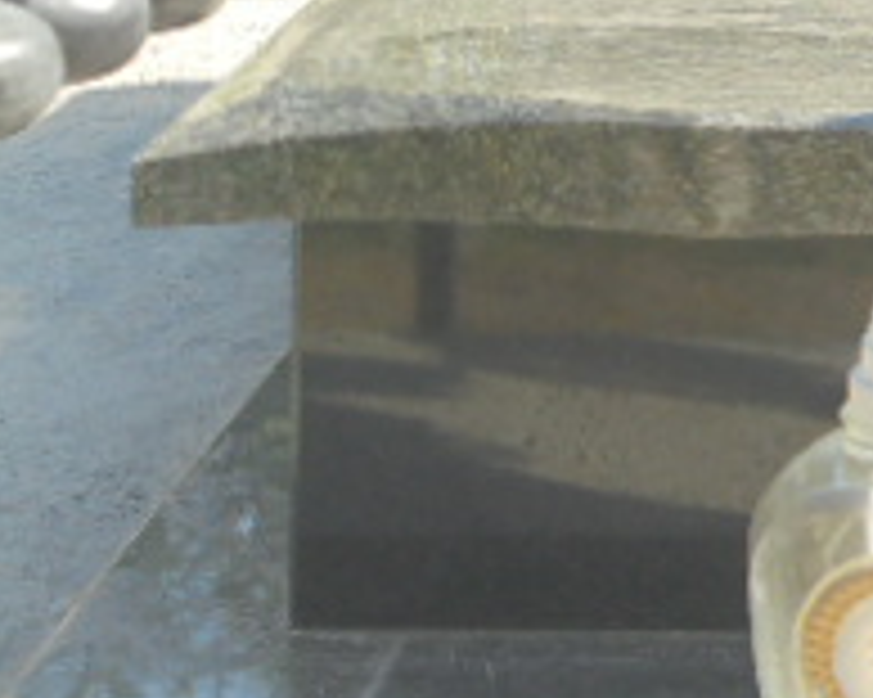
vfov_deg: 9.6
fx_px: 4080
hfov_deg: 11.6
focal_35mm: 158
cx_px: 1422
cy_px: -194
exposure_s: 1/200
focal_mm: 8.9
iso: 100
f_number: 4.8
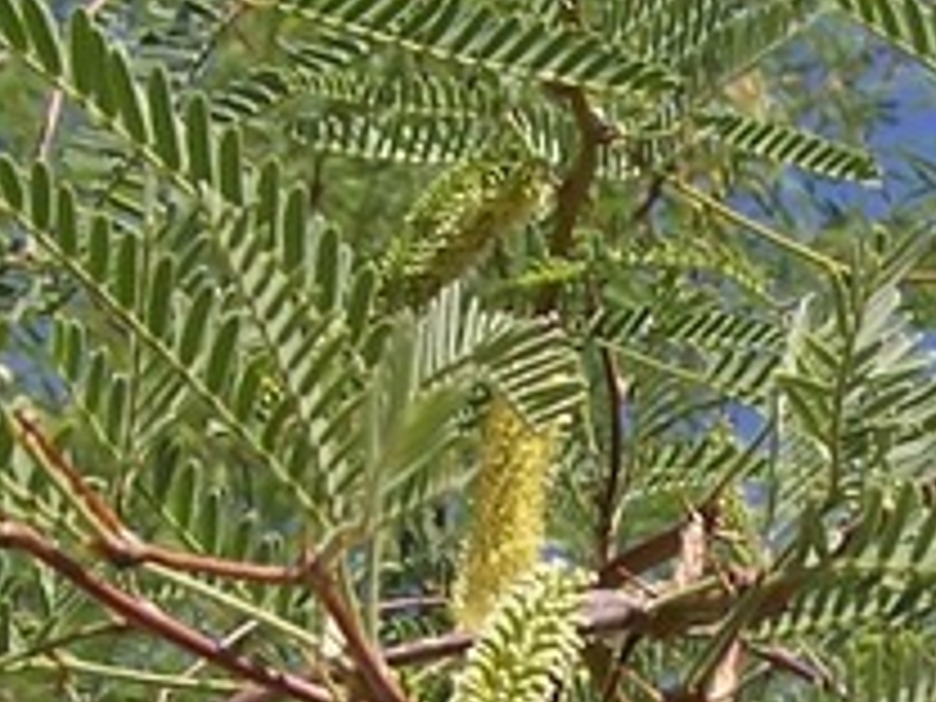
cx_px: 954
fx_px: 4948
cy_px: 842
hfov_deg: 10.7
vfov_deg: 8.0
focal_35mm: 183
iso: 80
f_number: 4
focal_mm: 6.3
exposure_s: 1/800
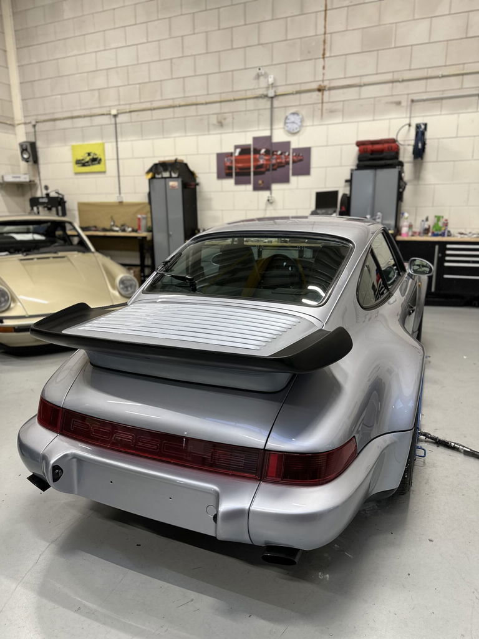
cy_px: 320
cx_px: 240
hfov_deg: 56.8
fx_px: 443
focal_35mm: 24
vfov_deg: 71.6
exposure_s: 1/50
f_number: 1.78
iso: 160
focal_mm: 6.86
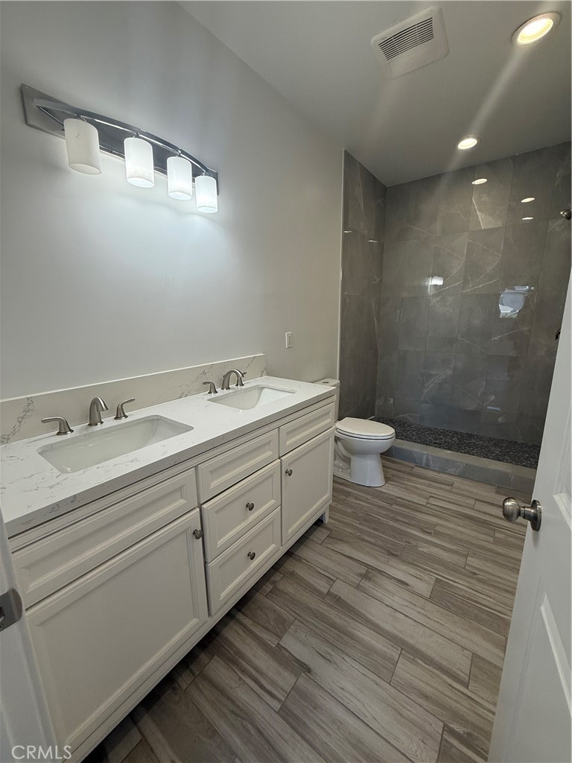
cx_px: 286
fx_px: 308
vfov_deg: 102.1
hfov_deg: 85.7
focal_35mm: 14
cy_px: 382
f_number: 2.2
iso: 100
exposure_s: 1/120
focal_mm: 2.22
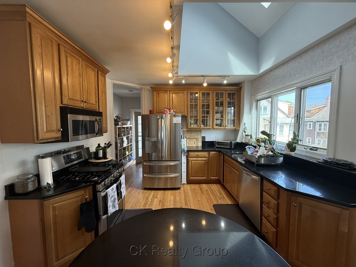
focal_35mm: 14
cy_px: 134
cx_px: 178
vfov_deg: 85.7
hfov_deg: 102.1
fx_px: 144
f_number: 2.2
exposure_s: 1/120
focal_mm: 2.22
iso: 200
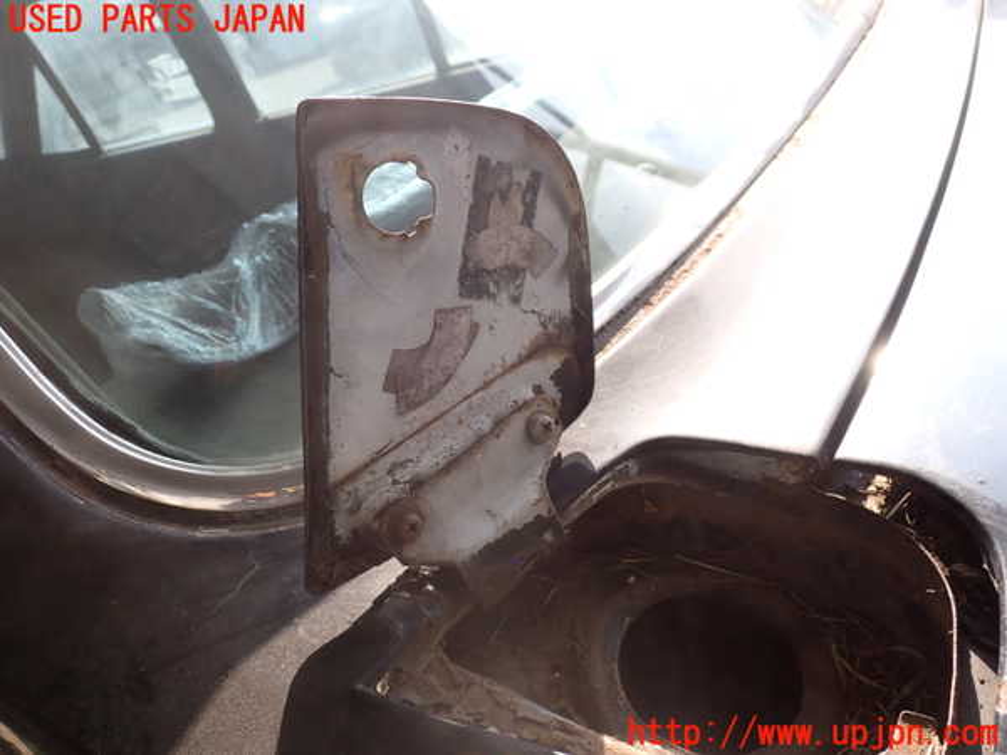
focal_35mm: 30
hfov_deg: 60.0
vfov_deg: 46.8
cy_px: 378
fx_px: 873
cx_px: 504
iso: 100
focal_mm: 5.4
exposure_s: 1/250
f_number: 3.2
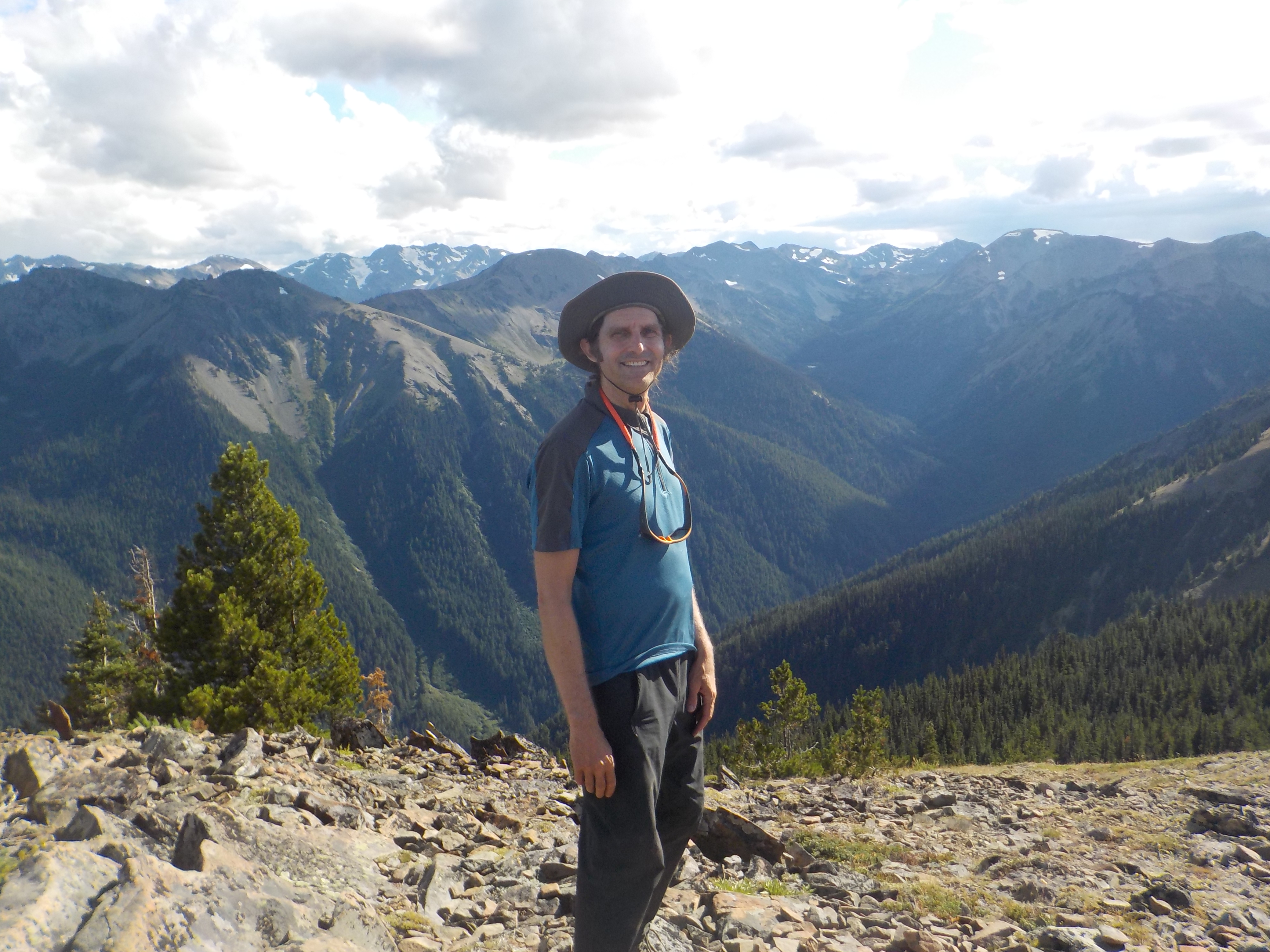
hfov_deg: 60.0
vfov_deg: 46.8
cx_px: 635
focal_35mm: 30
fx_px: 1101
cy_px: 476
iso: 125
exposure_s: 1/800
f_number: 3.3
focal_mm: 4.1
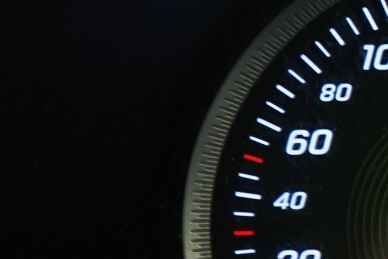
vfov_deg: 7.6
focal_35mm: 181
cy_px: 83
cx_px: 1030
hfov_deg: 9.6
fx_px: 1950
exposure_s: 1/13
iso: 1000
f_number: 5
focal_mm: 32
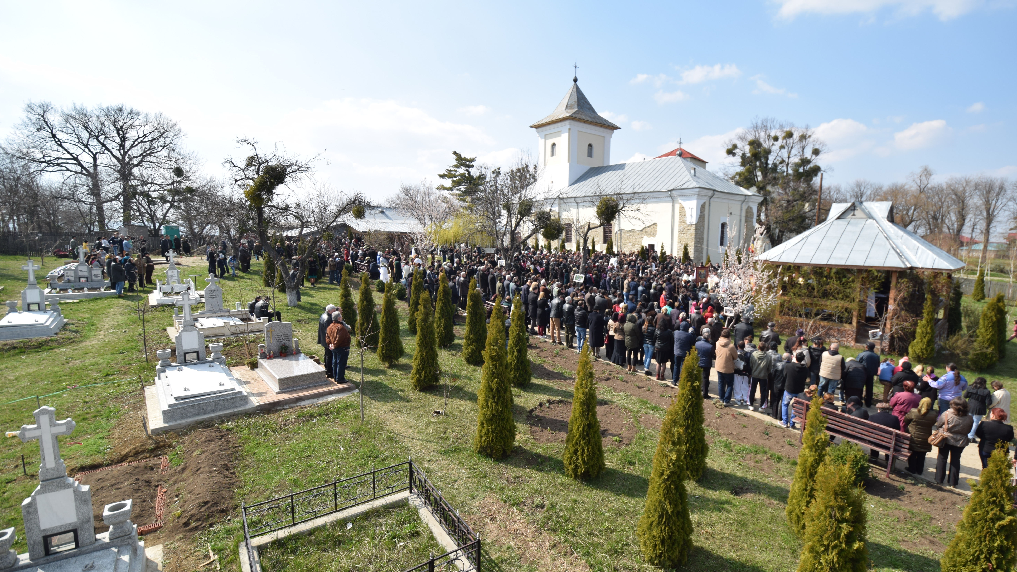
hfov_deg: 99.4
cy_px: 286
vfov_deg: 67.1
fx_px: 431
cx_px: 508
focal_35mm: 16
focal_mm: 10
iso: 100
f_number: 7.1
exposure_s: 1/200
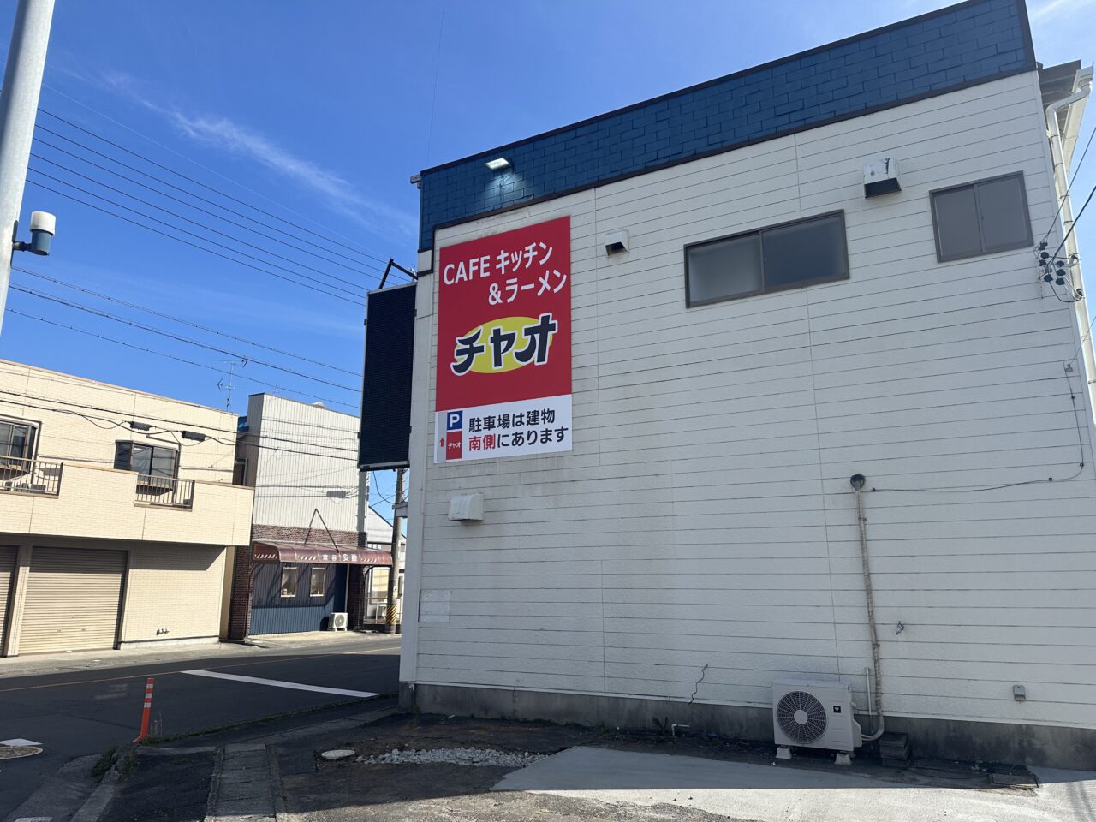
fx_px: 760
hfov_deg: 71.6
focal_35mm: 24
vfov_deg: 56.8
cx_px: 548
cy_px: 411
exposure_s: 1/4184
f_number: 1.78
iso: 80
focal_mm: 6.86
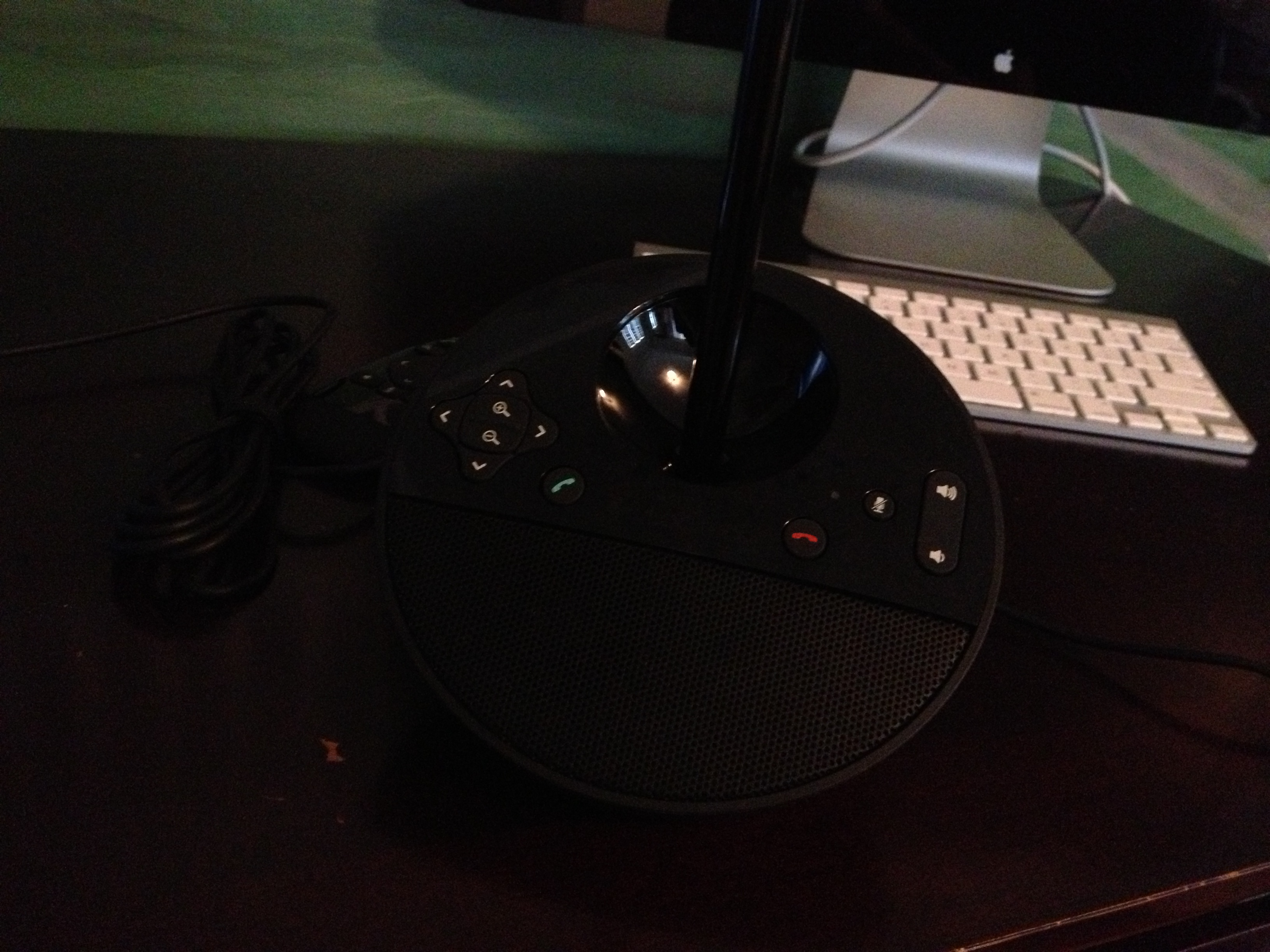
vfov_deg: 40.7
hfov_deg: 52.6
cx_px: 635
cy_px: 476
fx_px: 1284
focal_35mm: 35
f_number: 2.4
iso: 800
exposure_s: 1/15
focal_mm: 4.28
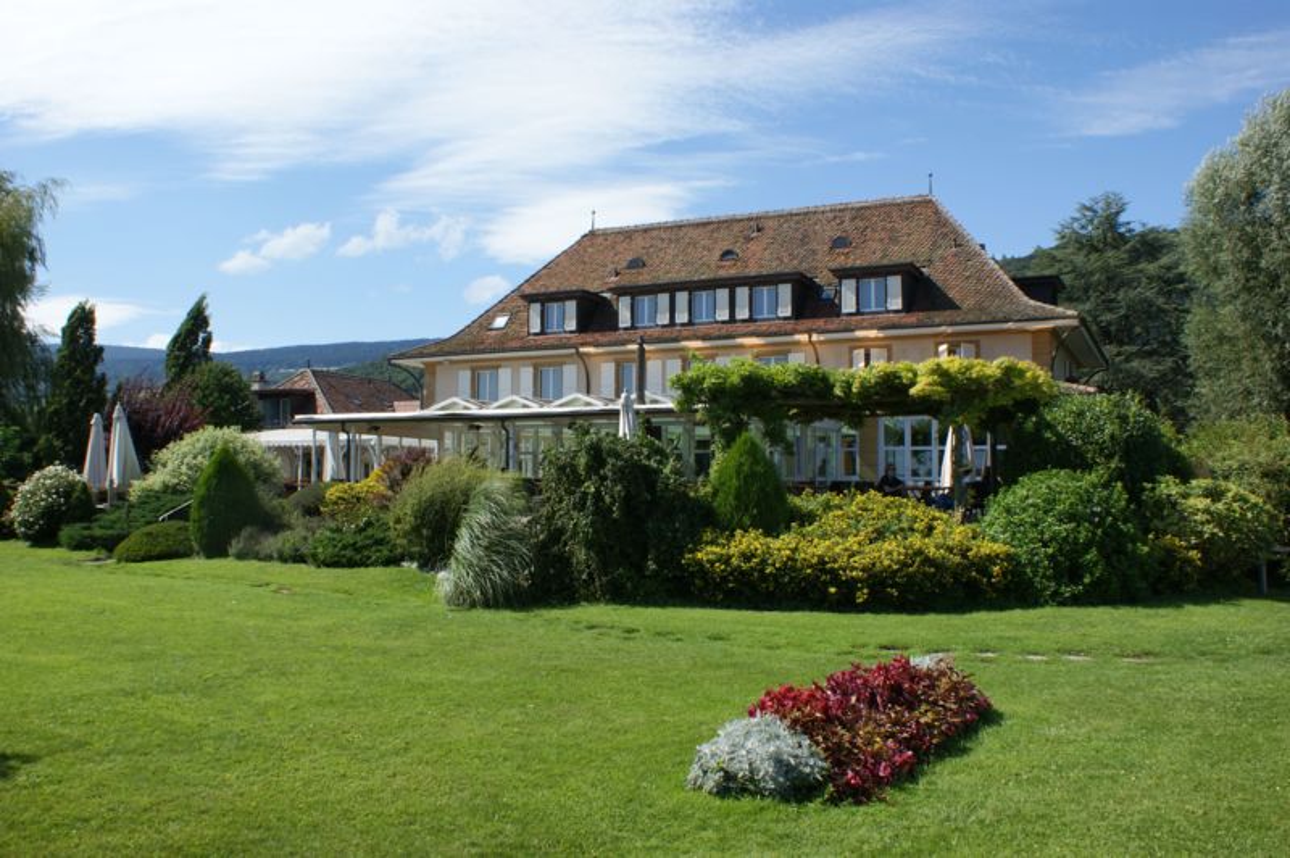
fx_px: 1074
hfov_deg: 62.0
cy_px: 429
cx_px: 645
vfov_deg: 43.5
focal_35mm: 30
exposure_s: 1/160
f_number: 10
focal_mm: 20
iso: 100
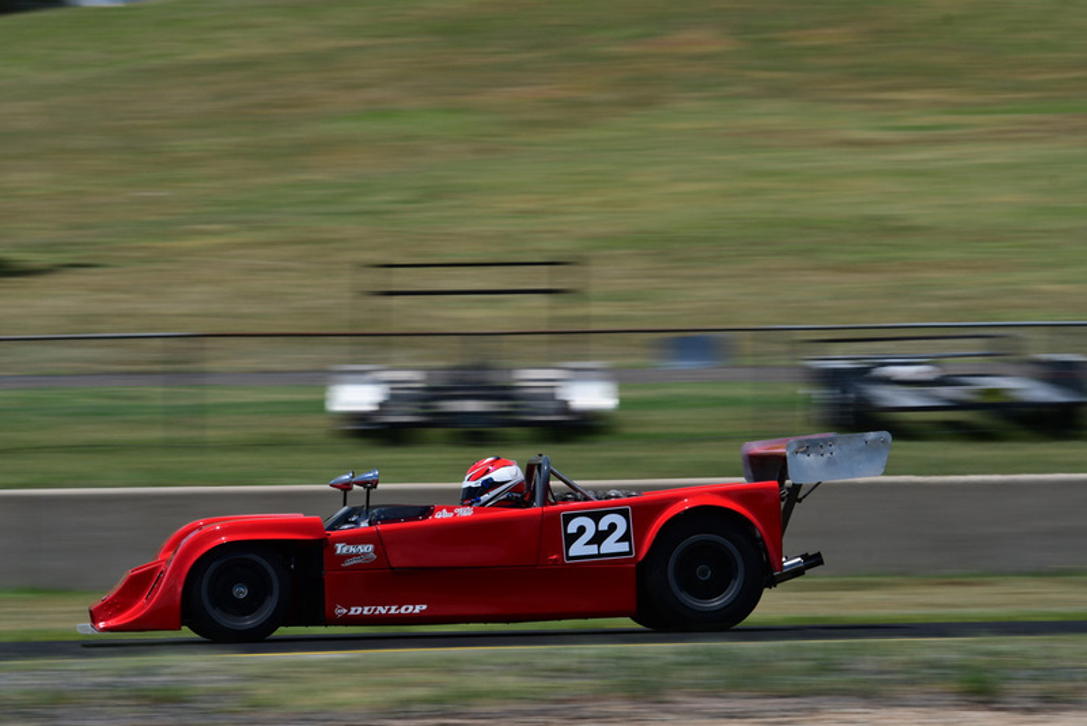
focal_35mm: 218
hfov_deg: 9.5
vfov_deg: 6.3
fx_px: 6569
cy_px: 363
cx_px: 544
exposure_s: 1/200
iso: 160
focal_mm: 145
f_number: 14
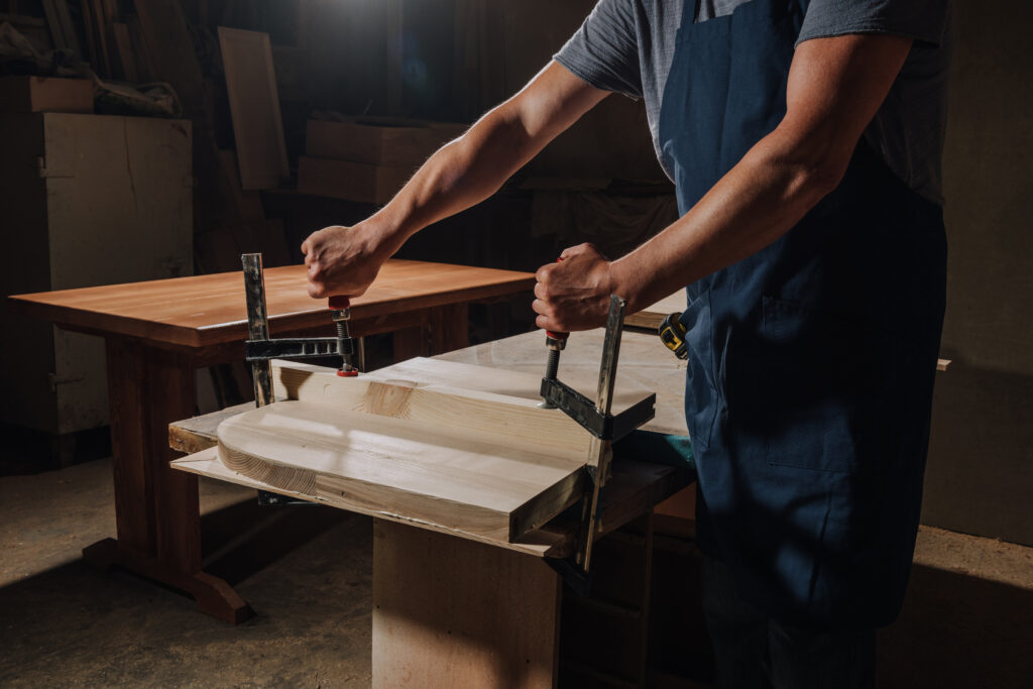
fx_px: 1033
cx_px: 516
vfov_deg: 36.9
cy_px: 344
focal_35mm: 36
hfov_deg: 53.1
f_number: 9
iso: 100
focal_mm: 36
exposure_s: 1/160
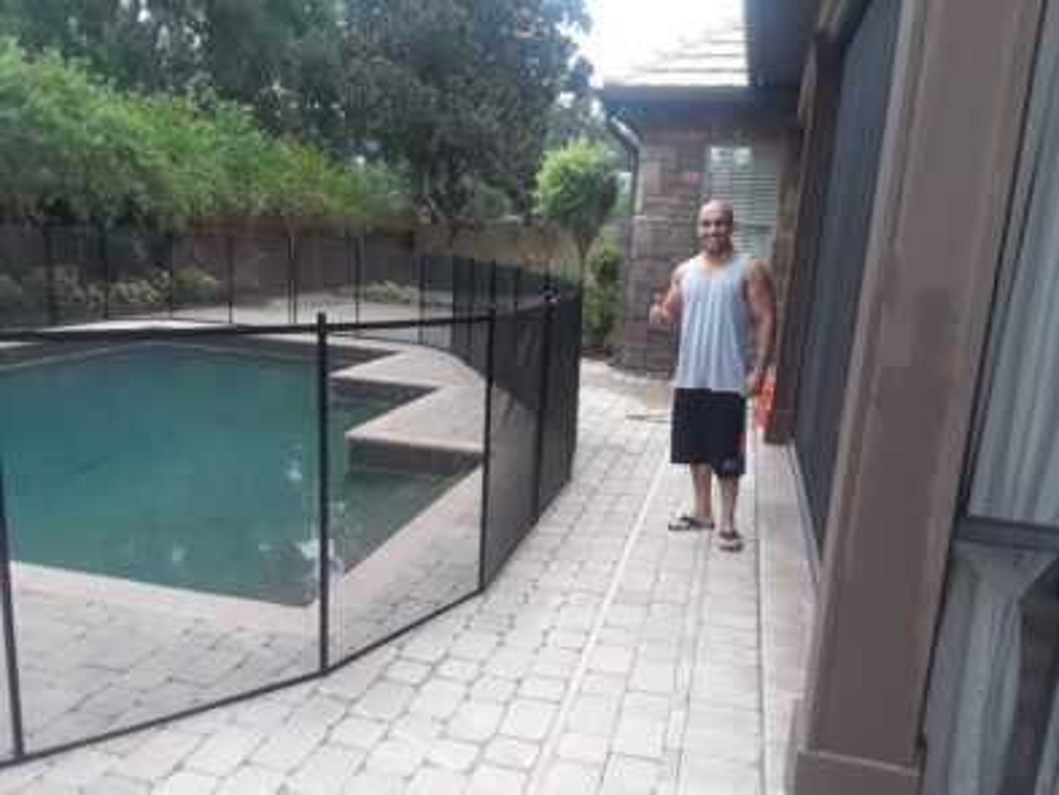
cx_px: 530
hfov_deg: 63.4
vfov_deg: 49.8
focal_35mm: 28
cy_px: 398
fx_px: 857
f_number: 1.9
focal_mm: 2.9
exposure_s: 1/339
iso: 40
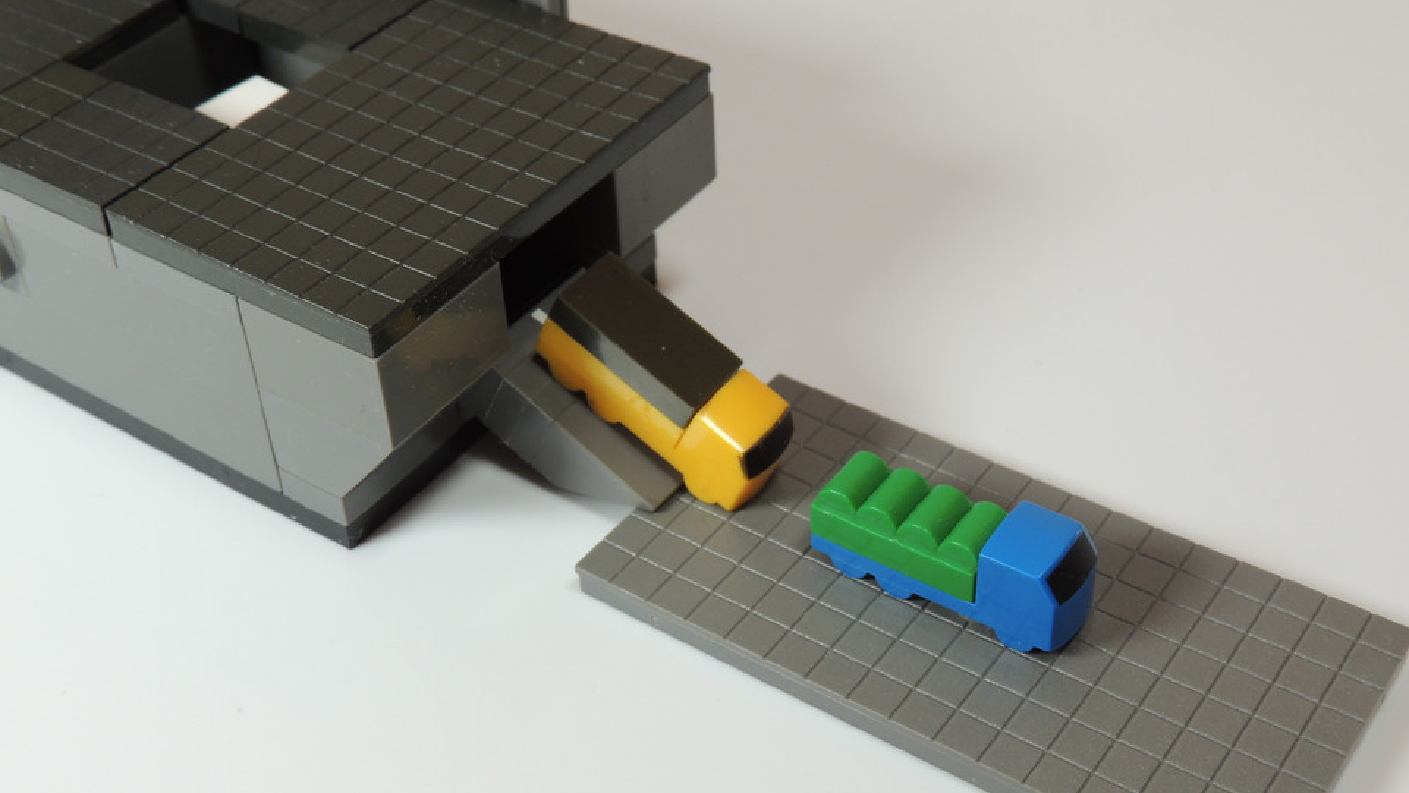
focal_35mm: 52
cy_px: 438
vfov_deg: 23.1
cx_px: 704
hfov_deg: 39.9
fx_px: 1943
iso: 100
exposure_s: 1/20
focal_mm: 7.6
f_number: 4.3
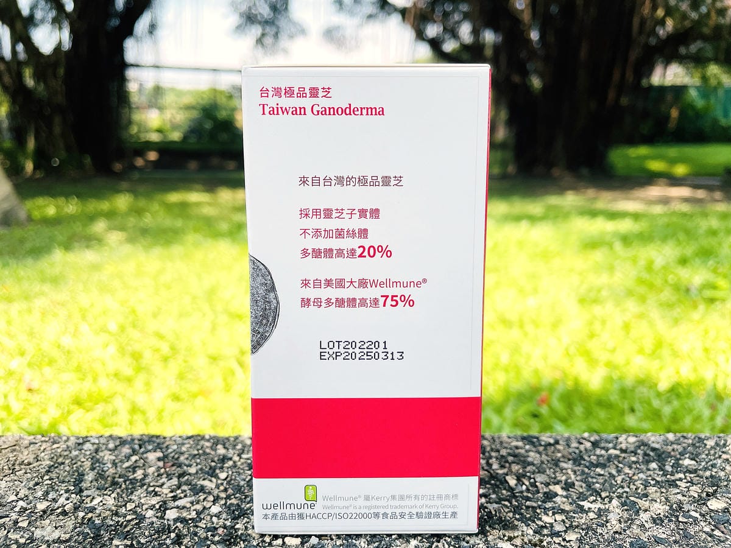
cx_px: 366
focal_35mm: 26
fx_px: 549
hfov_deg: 67.3
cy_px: 274
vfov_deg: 53.1
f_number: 1.6
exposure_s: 1/1642
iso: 32
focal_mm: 4.2
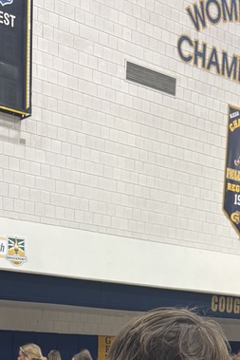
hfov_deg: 18.7
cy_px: 479
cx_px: 90
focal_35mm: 73
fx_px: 729
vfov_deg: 24.0
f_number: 1.6
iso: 160
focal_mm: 5.96
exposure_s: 1/60
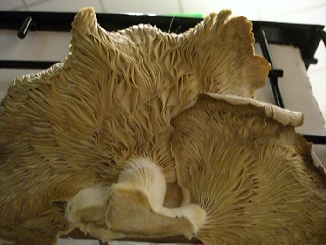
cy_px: 122
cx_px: 163
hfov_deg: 49.0
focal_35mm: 38
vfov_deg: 37.7
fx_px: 358
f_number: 2.7
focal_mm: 6.2
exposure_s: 1/8
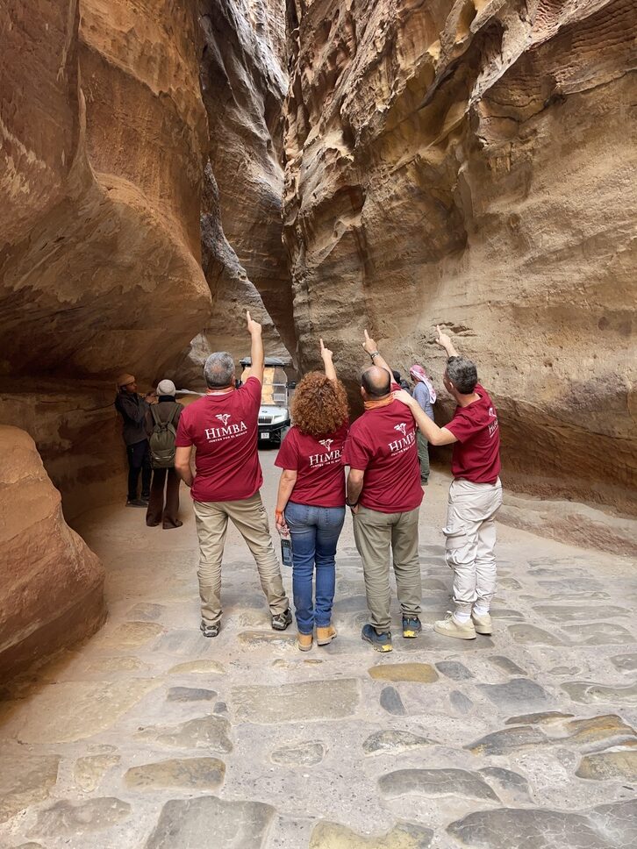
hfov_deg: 54.9
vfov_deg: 69.4
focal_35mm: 25
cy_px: 424
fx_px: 613
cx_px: 318
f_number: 1.6
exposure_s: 1/111
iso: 125
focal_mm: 5.1
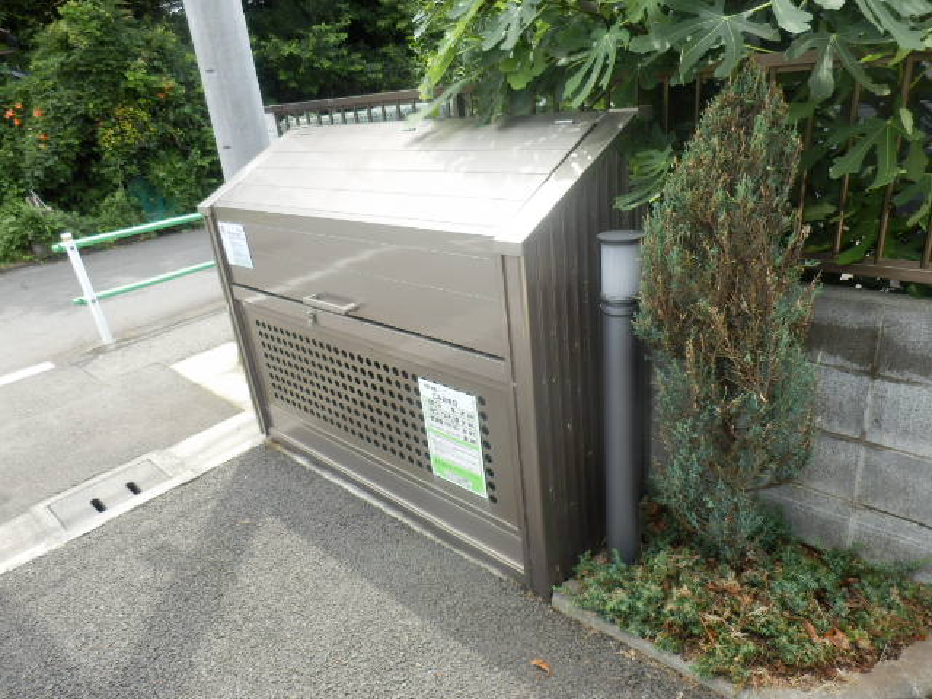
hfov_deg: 71.6
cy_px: 350
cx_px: 466
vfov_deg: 56.8
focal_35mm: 24
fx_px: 646
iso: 80
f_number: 3
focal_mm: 4.2
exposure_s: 1/160
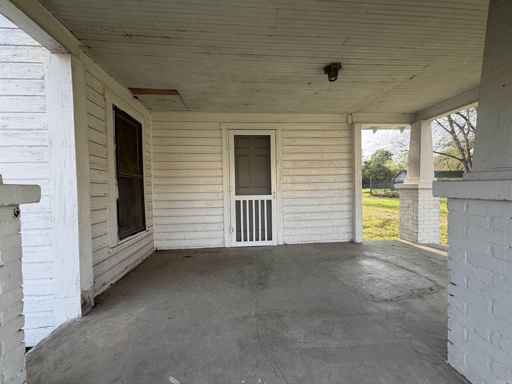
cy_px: 192
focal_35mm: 14
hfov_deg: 102.1
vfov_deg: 85.7
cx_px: 256
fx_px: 207
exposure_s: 1/357
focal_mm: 2.22
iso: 50
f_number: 2.2
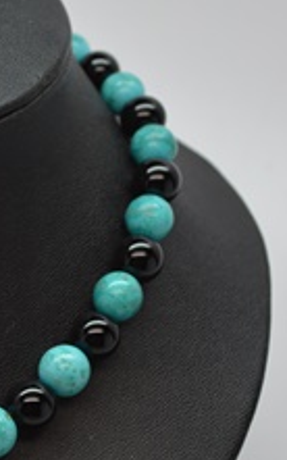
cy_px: 283
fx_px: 1666
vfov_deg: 15.7
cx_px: -135
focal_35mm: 133
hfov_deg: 9.6
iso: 400
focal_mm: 32
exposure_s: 1/125
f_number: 5.6
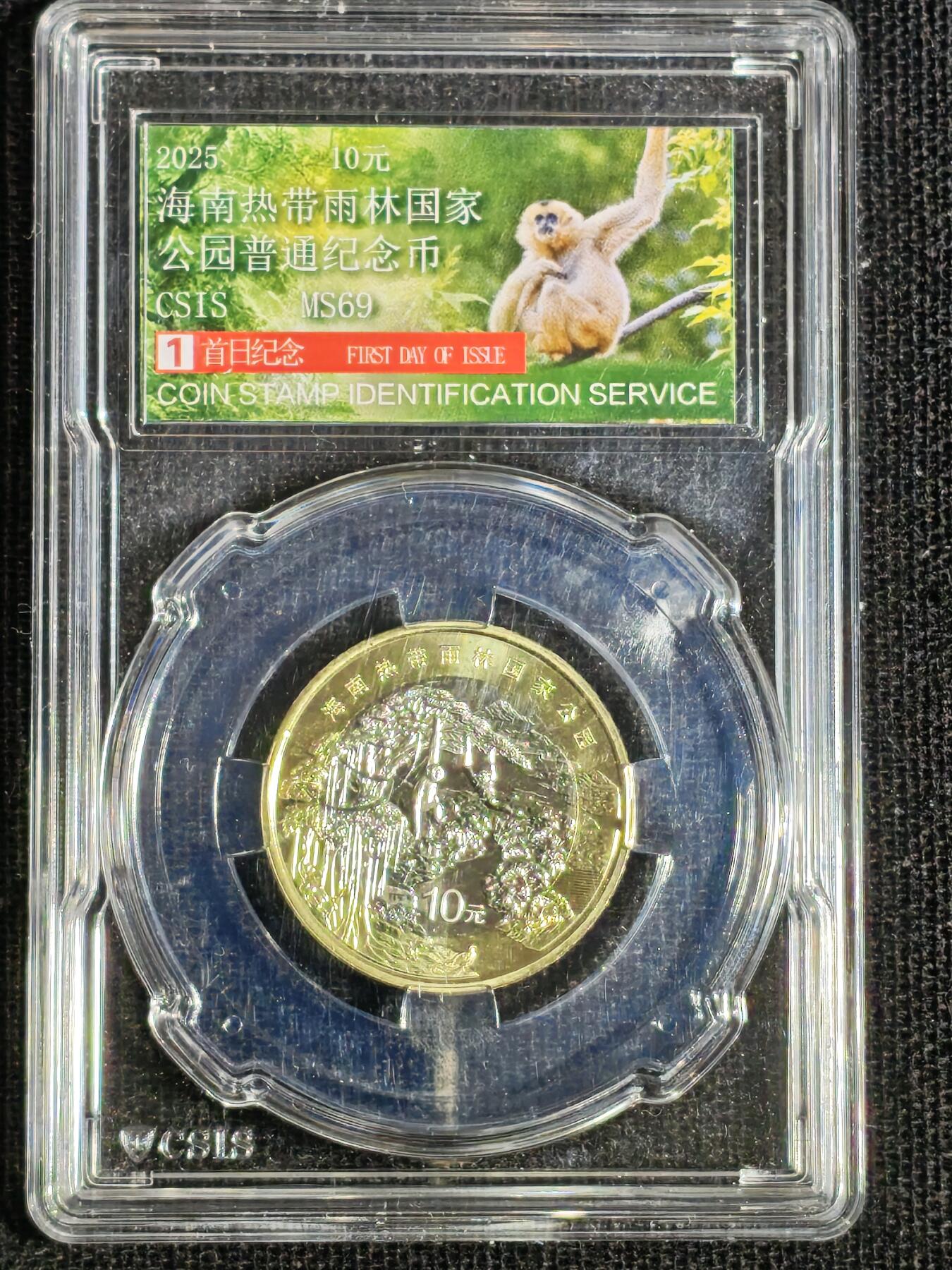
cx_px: 476
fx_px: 4070
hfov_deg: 13.3
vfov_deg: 17.7
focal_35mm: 111
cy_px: 635
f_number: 1.5
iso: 50
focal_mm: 4.94
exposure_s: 1/630
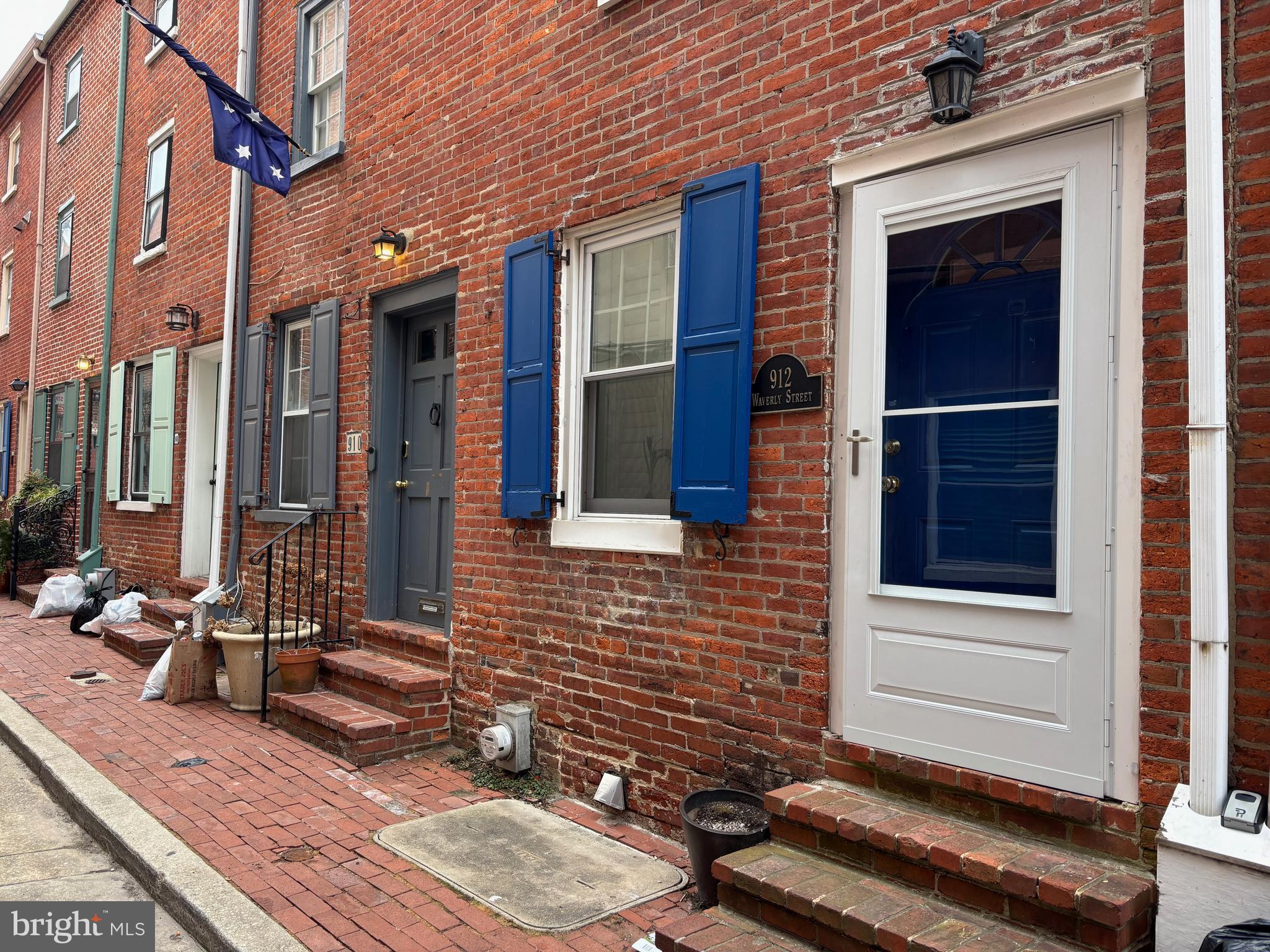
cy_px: 476
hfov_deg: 67.3
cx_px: 635
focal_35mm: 26
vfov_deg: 53.1
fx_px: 954
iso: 50
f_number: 1.6
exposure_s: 1/121
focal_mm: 5.96
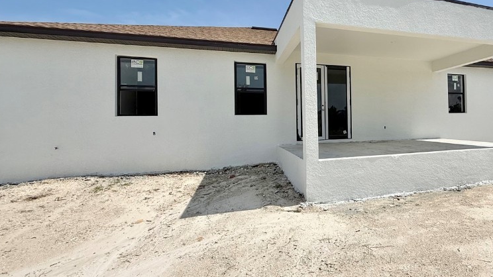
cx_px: 333
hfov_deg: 80.7
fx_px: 274
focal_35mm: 21
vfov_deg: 53.4
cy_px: 119
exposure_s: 1/4425
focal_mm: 2.22
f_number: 2.2
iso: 50
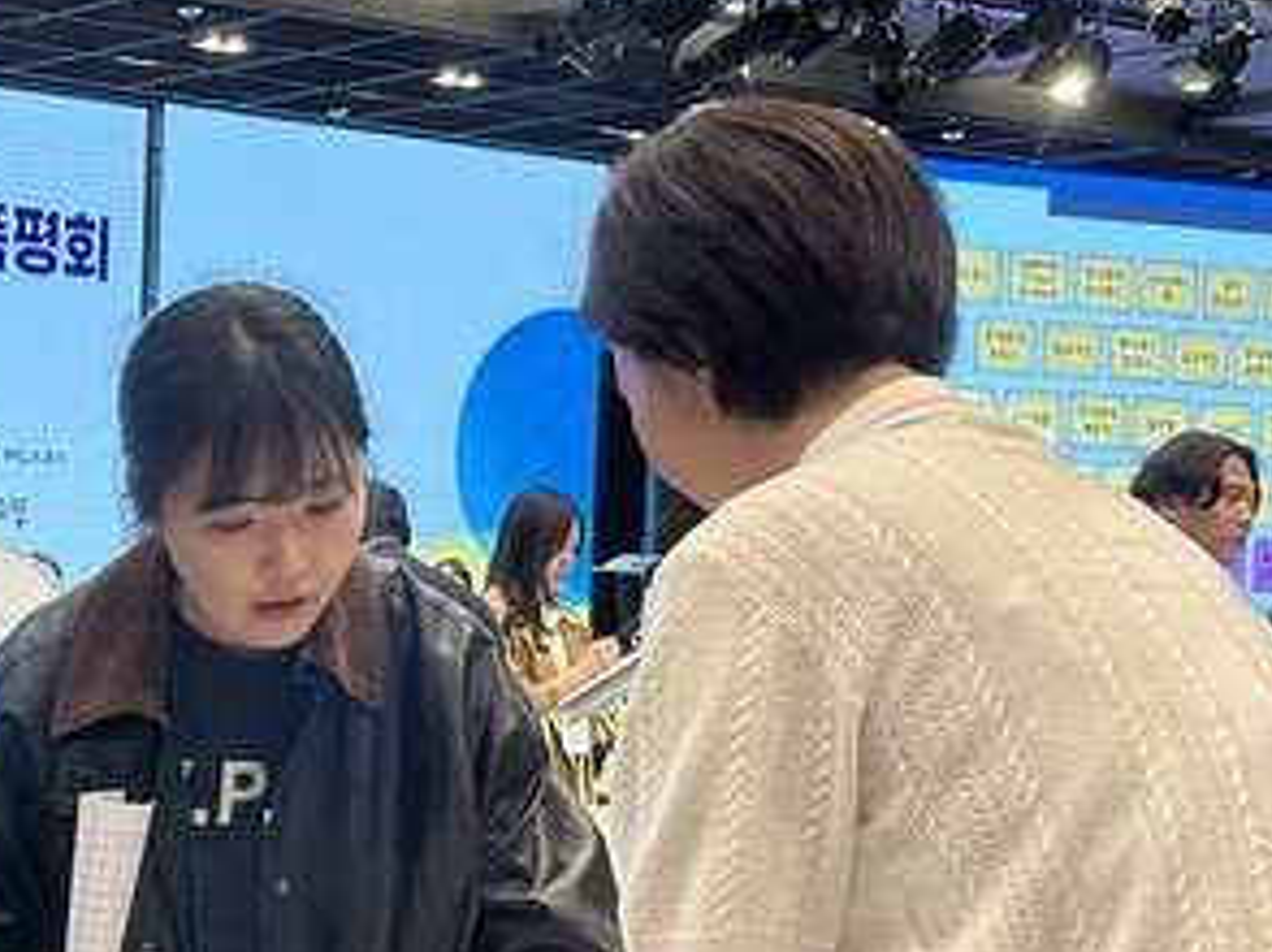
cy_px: 775
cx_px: 125
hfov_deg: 19.7
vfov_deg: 15.0
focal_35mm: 98
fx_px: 3598
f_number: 1.78
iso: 160
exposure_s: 1/60
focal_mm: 6.86
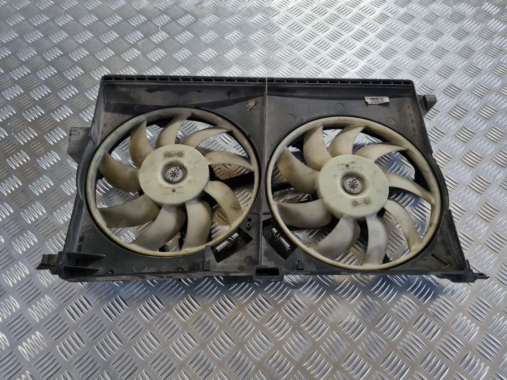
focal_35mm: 26
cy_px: 190
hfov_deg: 67.3
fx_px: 381
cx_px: 254
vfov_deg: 53.1
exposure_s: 1/33
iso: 640
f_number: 1.8
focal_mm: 5.4
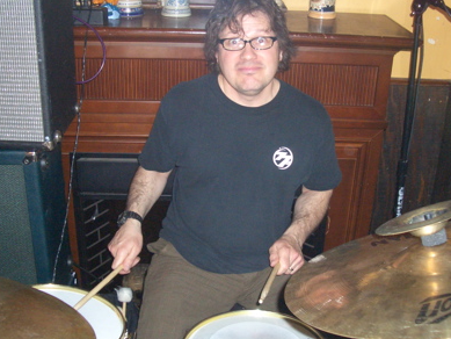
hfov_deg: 42.0
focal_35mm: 45
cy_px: 165
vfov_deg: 32.2
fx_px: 586
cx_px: 249
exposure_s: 1/60
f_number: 2.6
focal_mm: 5.8
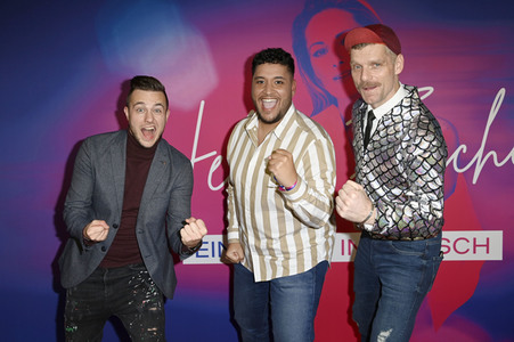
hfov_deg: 53.2
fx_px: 514
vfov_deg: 36.8
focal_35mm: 36
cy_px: 171
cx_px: 257
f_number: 5.6
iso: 500
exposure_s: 1/250
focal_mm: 36
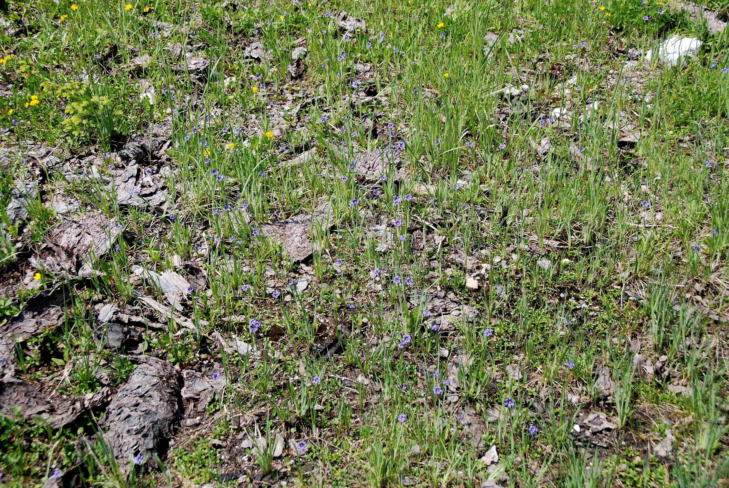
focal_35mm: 54
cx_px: 364
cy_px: 244
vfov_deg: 25.1
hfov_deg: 36.8
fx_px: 1095
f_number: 8
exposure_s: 1/250
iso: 100
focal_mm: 36
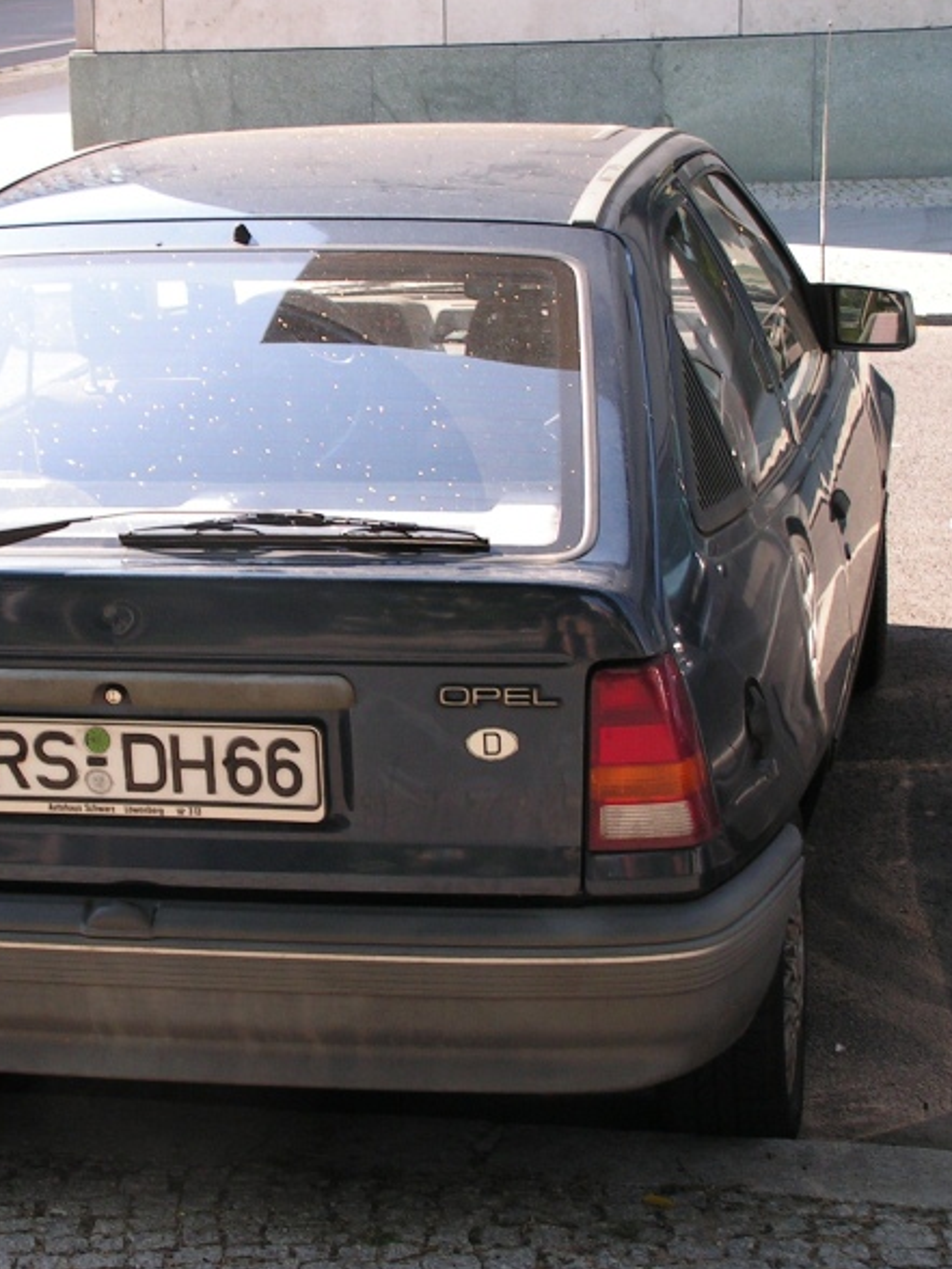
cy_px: 641
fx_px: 3044
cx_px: 311
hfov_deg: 17.7
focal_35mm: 83
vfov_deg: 23.6
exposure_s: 1/200
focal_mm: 10.2
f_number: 3.3
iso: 64
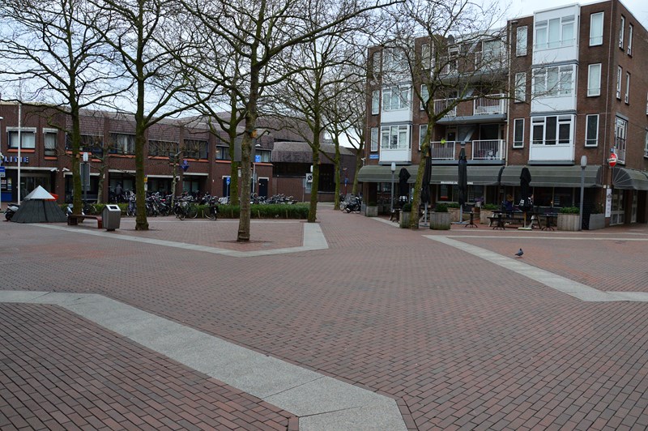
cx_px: 324
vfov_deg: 47.9
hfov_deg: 67.4
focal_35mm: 27
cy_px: 216
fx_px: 486
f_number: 7.1
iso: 1600
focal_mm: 18
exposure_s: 1/640
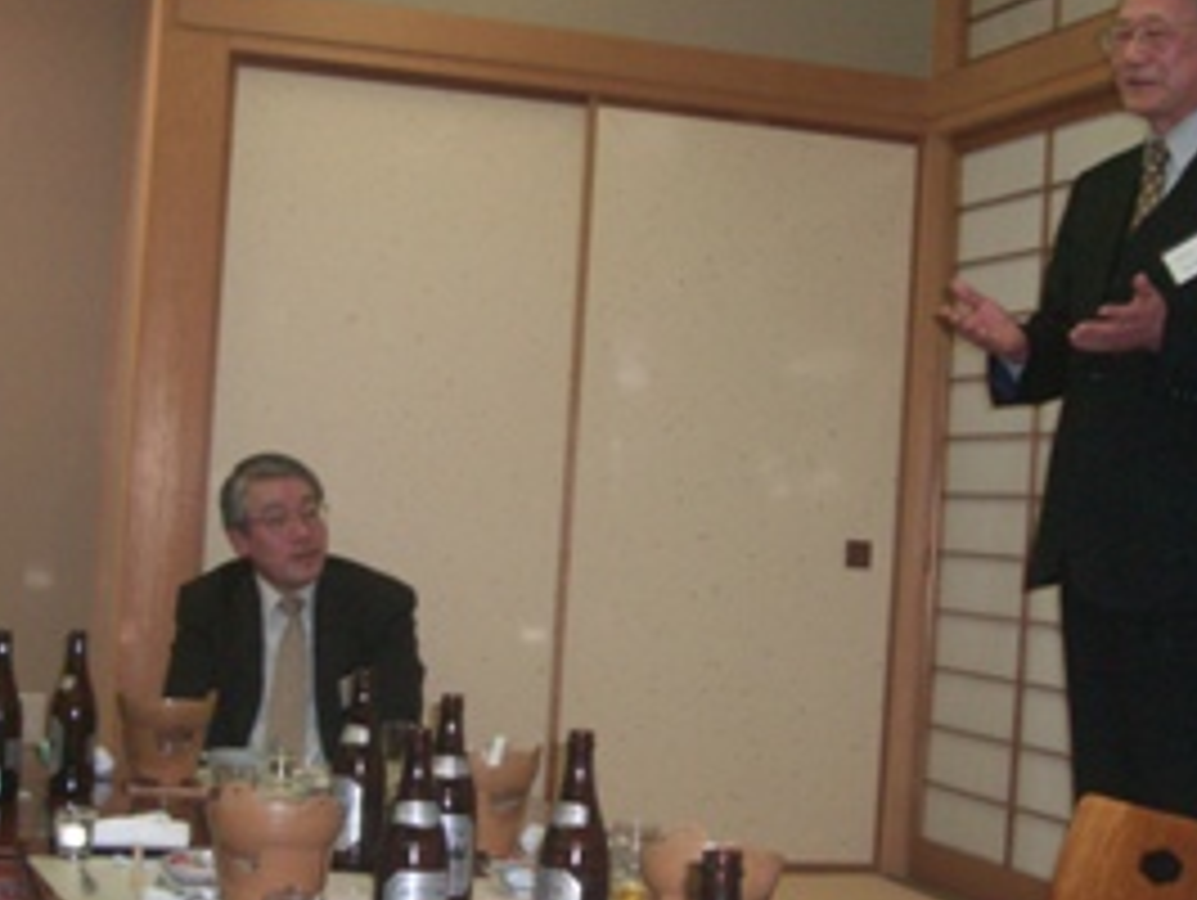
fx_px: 2215
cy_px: 549
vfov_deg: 22.9
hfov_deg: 30.2
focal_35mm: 64
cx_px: 554
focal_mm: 7.9
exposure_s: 1/60
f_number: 2.8
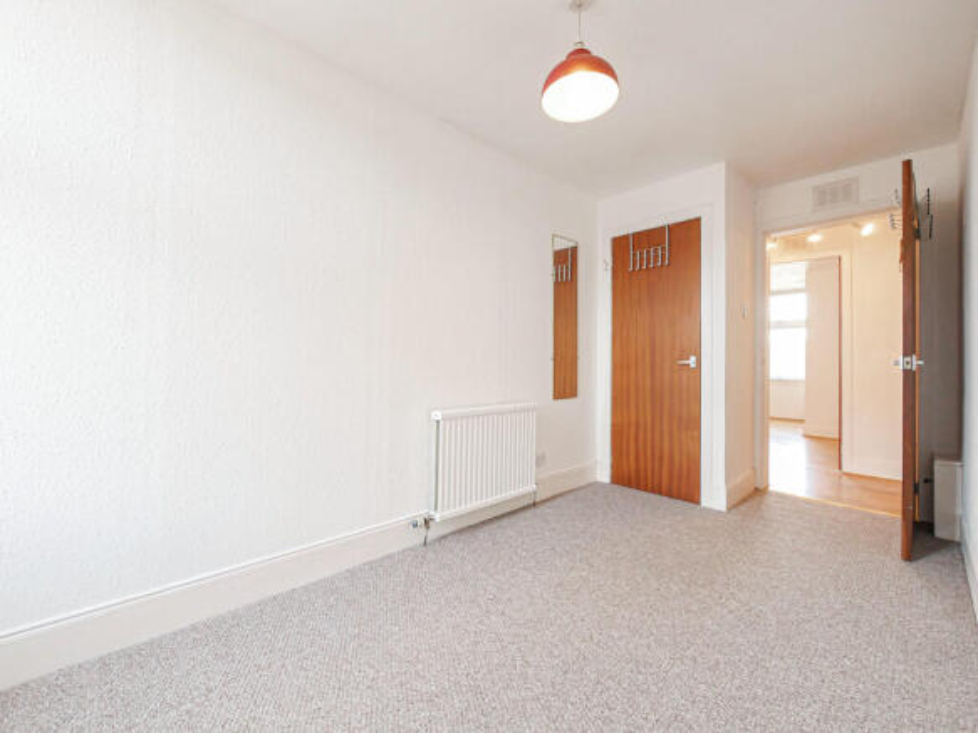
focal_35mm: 14
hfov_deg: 102.1
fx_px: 395
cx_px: 489
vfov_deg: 85.7
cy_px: 366
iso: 800
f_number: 4
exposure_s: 1/60
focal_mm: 7
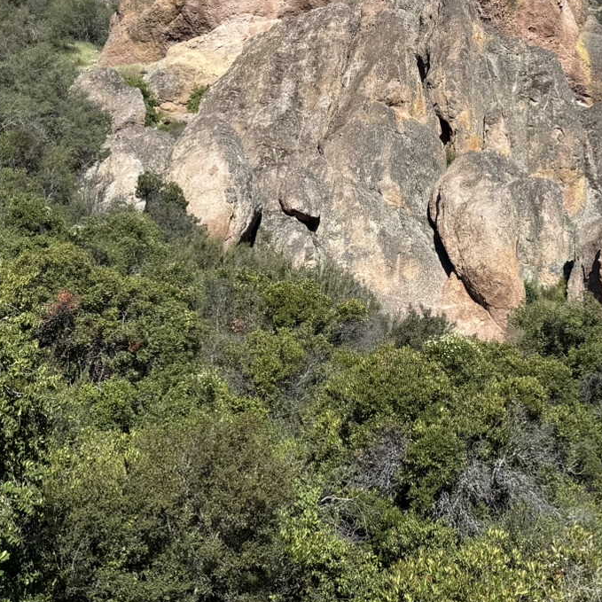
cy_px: -25
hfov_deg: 26.7
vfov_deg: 25.3
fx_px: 1259
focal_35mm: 64
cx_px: 398
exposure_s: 1/3953
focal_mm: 6.76
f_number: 1.78
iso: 80
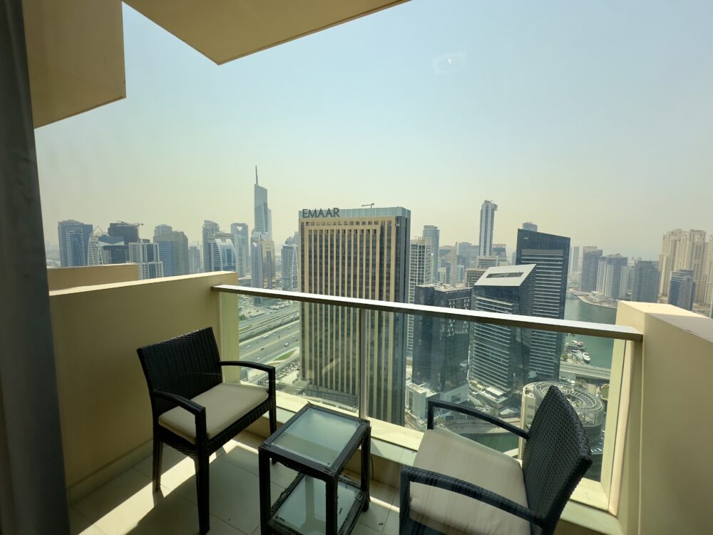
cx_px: 356
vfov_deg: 85.7
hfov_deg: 102.1
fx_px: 288
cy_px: 268
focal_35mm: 14
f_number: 2.2
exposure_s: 1/888
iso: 50
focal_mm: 2.22
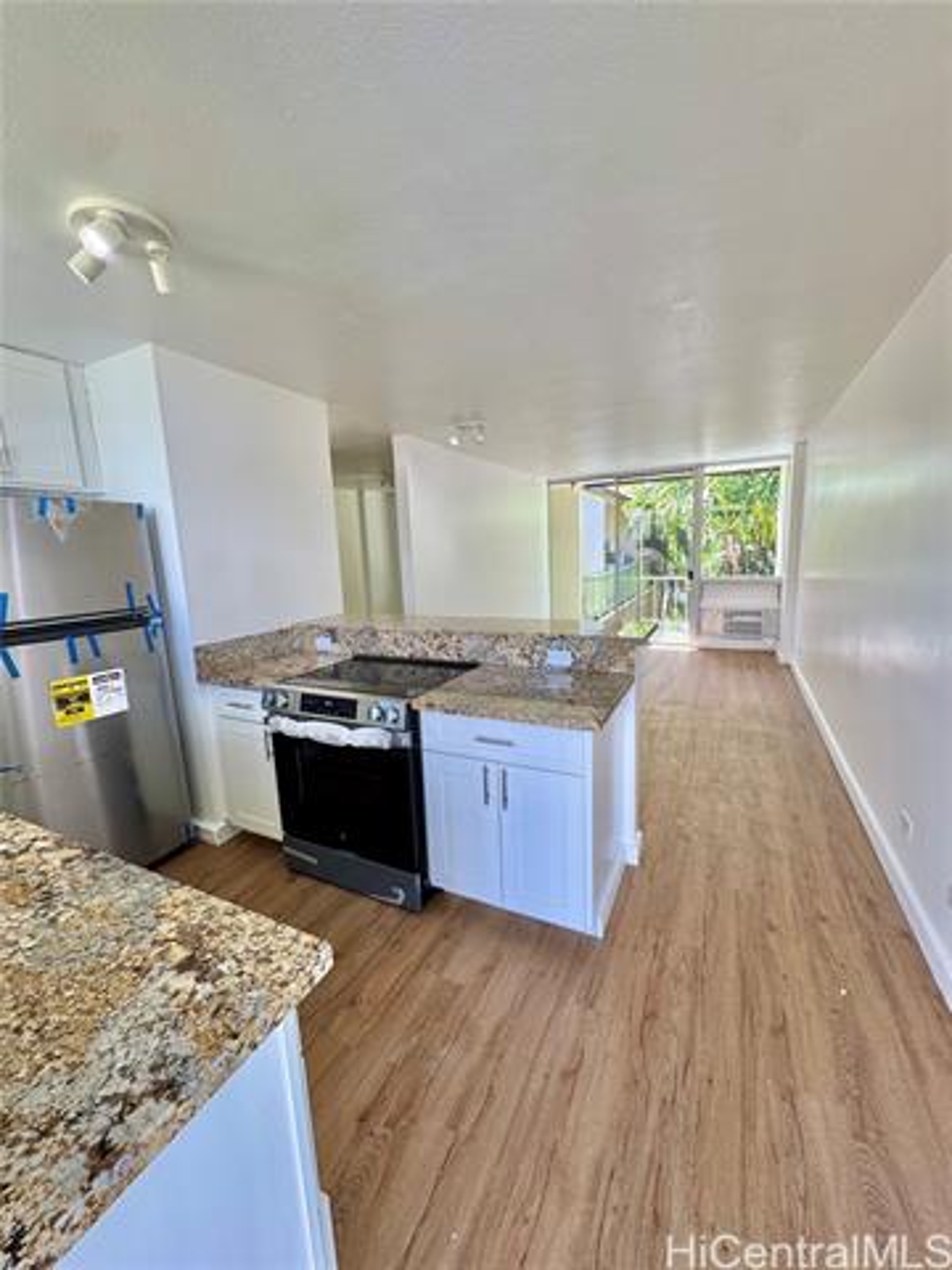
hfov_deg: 85.7
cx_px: 476
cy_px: 635
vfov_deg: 102.1
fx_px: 513
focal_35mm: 14
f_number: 2.2
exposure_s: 1/120
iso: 64
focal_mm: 2.22
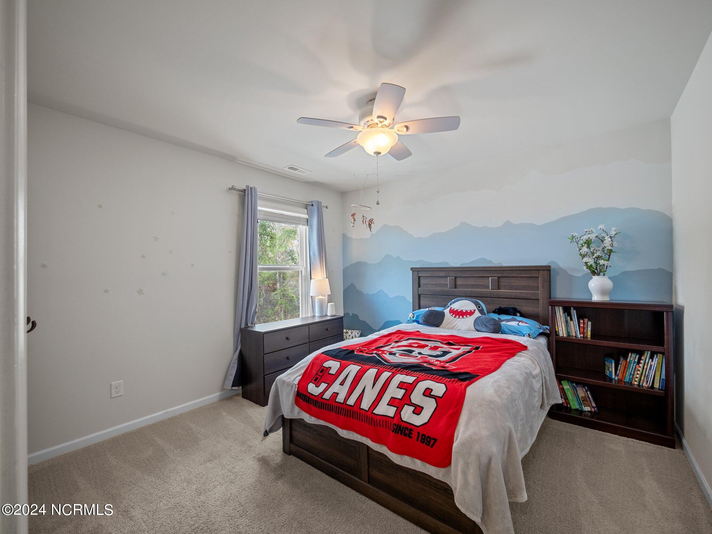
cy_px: 267
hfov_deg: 102.1
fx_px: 288
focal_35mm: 14
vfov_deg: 85.7
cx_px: 356
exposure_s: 1/15
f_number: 4
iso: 400
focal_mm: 7
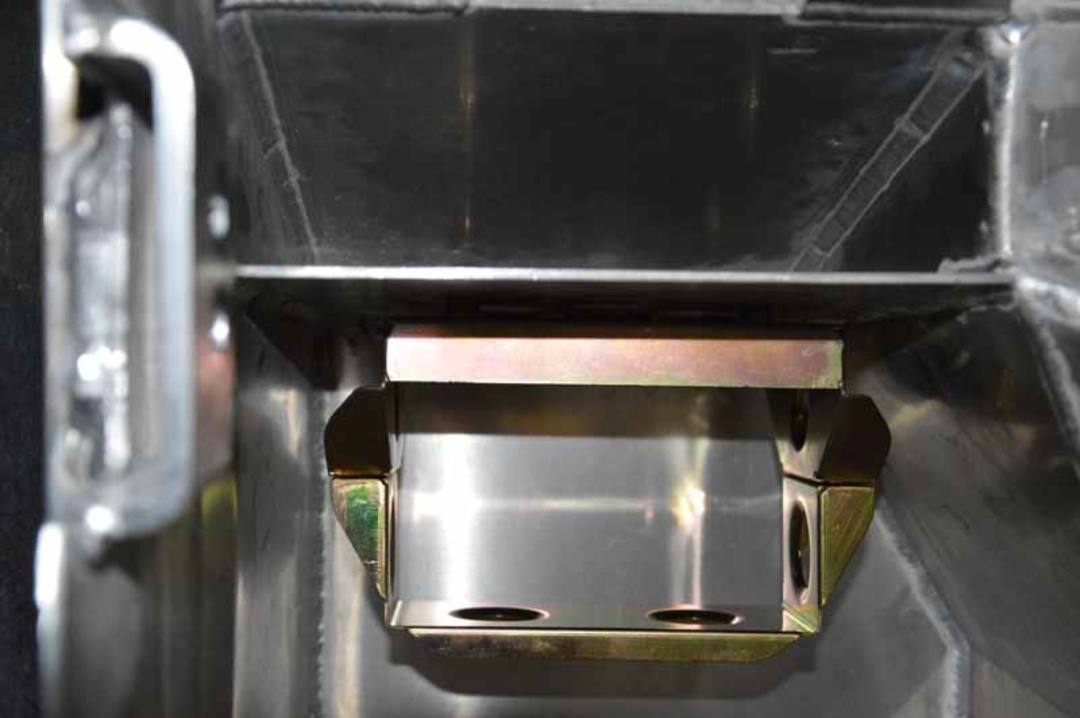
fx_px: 1574
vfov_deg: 25.7
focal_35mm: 52
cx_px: 540
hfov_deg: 37.9
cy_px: 359
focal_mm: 35
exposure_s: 1/60
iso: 3200
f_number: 4.5
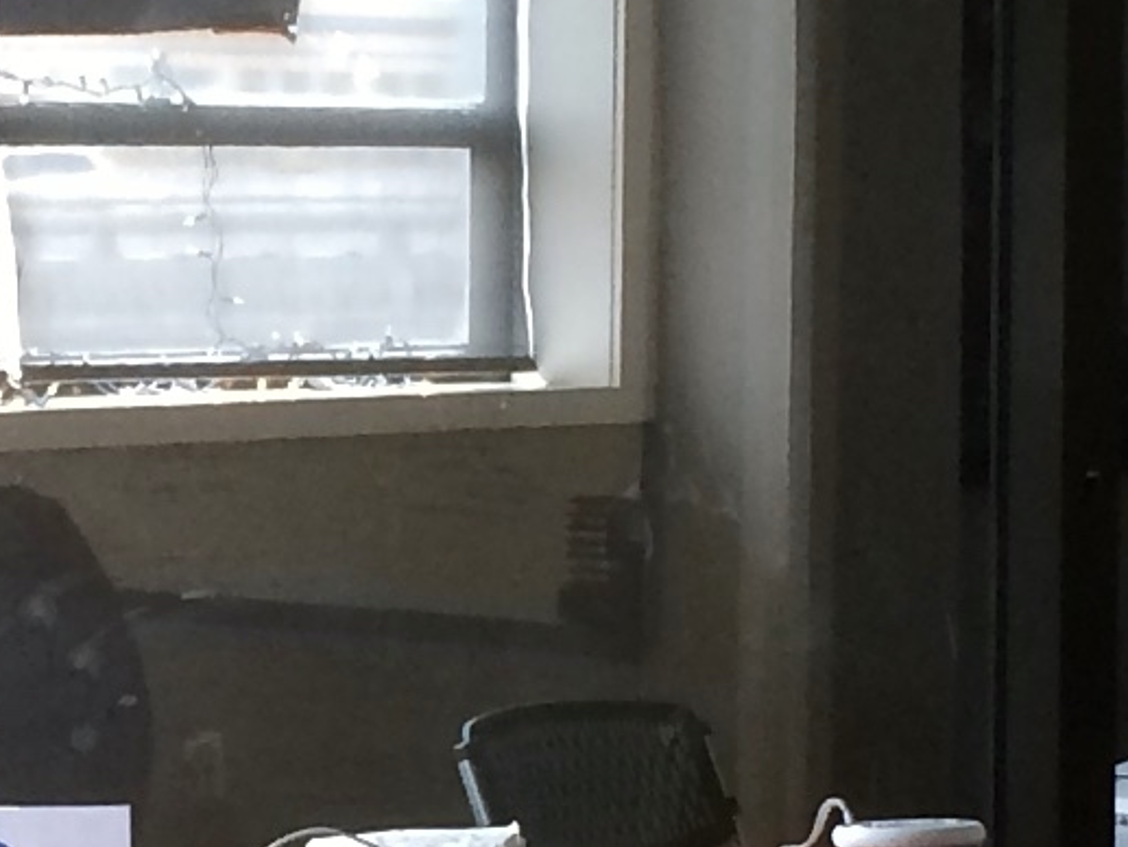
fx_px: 5965
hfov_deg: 10.8
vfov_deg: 8.1
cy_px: 544
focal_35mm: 183
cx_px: 249
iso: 50
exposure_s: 1/30
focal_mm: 4.15
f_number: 2.2
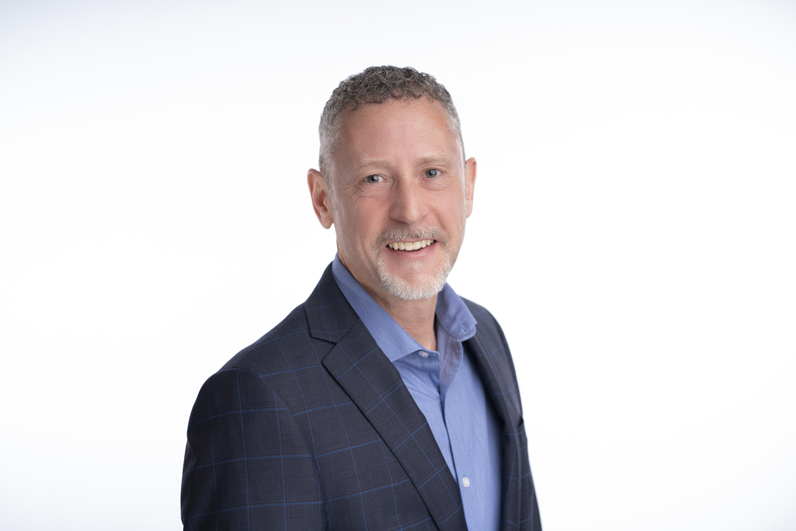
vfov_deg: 16.1
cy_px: 266
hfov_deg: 23.9
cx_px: 398
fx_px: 1879
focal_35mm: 85
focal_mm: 85
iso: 80
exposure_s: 1/160
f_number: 3.2
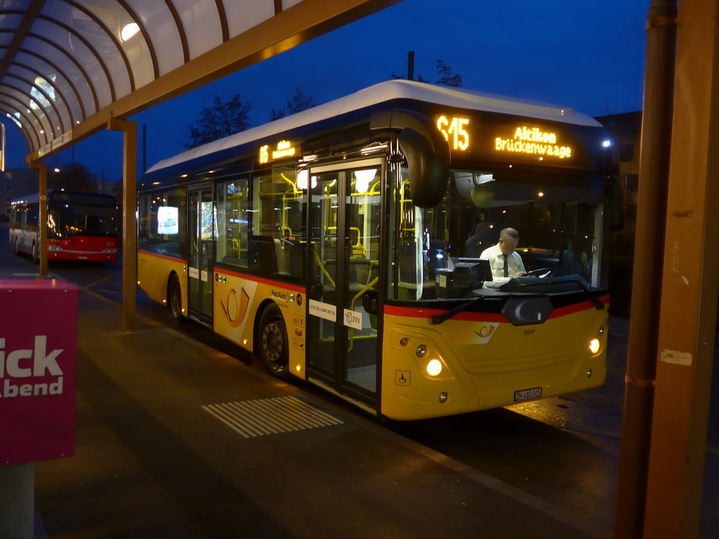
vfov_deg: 48.2
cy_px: 270
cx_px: 360
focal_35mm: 29
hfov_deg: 61.7
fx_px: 602
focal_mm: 6
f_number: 2
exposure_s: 1/8
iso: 500
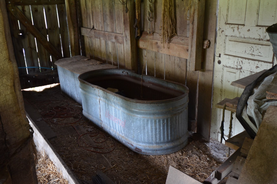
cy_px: 92
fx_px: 276
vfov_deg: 36.7
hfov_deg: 53.2
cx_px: 138
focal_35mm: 36
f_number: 4.5
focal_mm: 24
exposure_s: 1/40
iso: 800
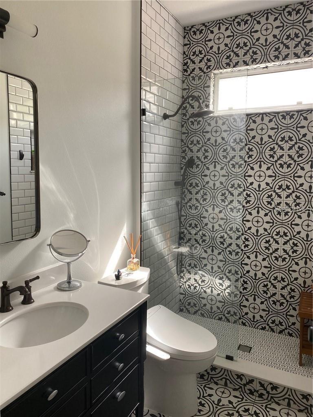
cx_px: 156
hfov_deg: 53.1
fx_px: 313
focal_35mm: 26
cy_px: 208
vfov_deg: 67.3
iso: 64
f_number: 1.8
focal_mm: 4.25
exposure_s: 1/120
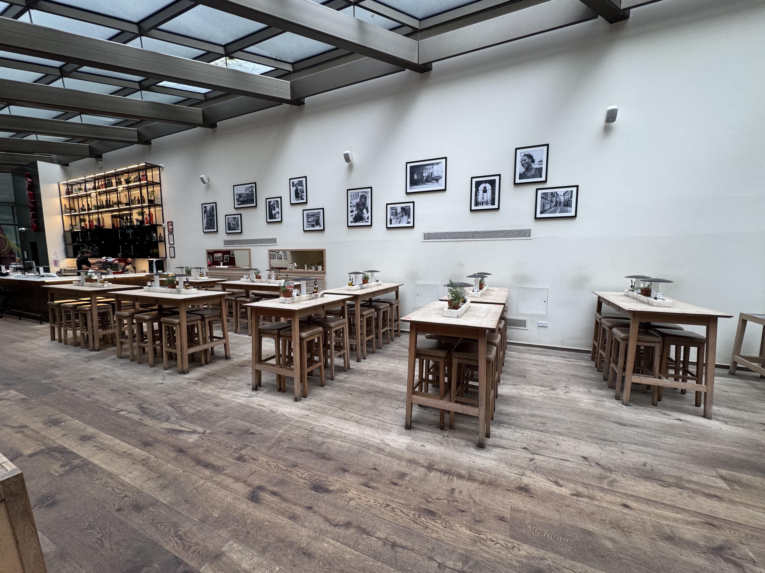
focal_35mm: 14
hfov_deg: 102.1
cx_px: 382
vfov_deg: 85.7
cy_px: 286
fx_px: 309
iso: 100
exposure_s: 1/123
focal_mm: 2.22
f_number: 2.2
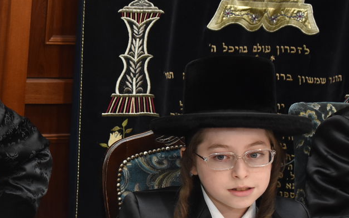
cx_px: -7
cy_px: 110
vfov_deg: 14.7
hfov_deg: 22.3
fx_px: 847
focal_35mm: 89
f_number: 5.6
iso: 1250
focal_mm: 26
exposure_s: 1/160
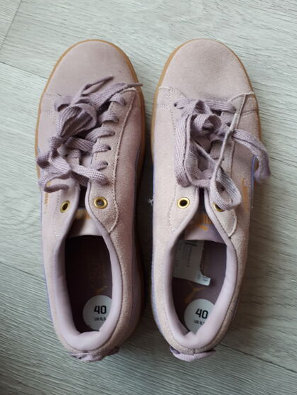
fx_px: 354
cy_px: 195
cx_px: 158
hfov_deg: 45.4
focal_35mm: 31
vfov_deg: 58.3
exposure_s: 1/25
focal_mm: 3.6
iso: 160
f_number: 1.9
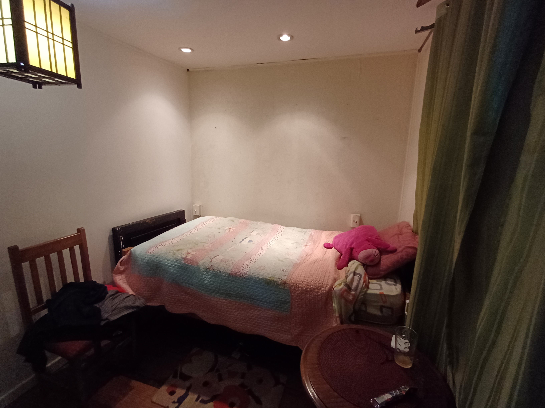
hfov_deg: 94.5
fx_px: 252
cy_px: 204
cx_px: 272
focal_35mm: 16
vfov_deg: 78.1
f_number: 2.2
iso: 250
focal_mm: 1.64
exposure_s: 1/25
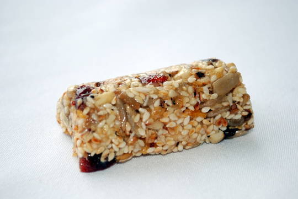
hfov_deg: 24.6
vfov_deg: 16.6
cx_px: 149
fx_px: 683
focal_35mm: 82
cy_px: 100
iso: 200
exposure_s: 1/40
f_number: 5.6
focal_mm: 55
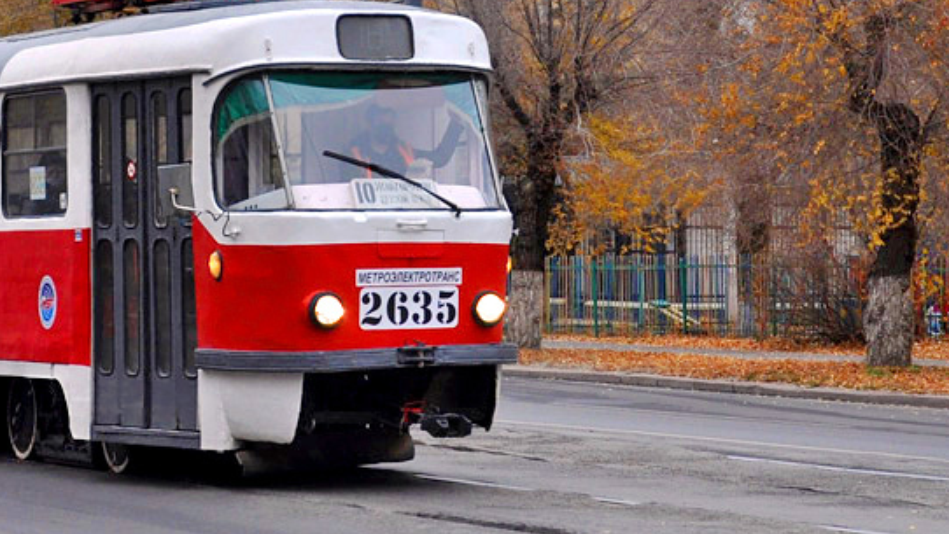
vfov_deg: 9.4
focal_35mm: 128
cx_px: 165
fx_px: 3221
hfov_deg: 16.6
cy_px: -11
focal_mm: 34
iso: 220
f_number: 5.6
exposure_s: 1/250
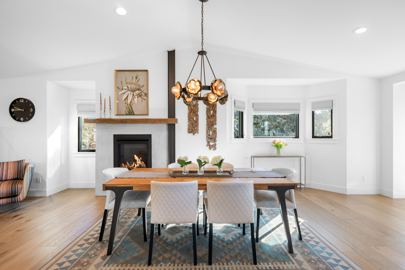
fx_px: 180
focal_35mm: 16
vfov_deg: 73.7
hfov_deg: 96.7
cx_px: 202
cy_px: 135
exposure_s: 1/20
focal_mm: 16
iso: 320
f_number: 8
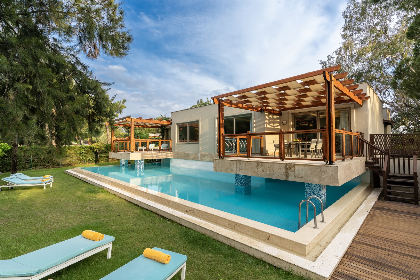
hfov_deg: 93.3
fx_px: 198
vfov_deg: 70.4
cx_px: 210
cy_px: 140
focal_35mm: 17
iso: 400
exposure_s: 1/80
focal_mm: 17
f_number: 11
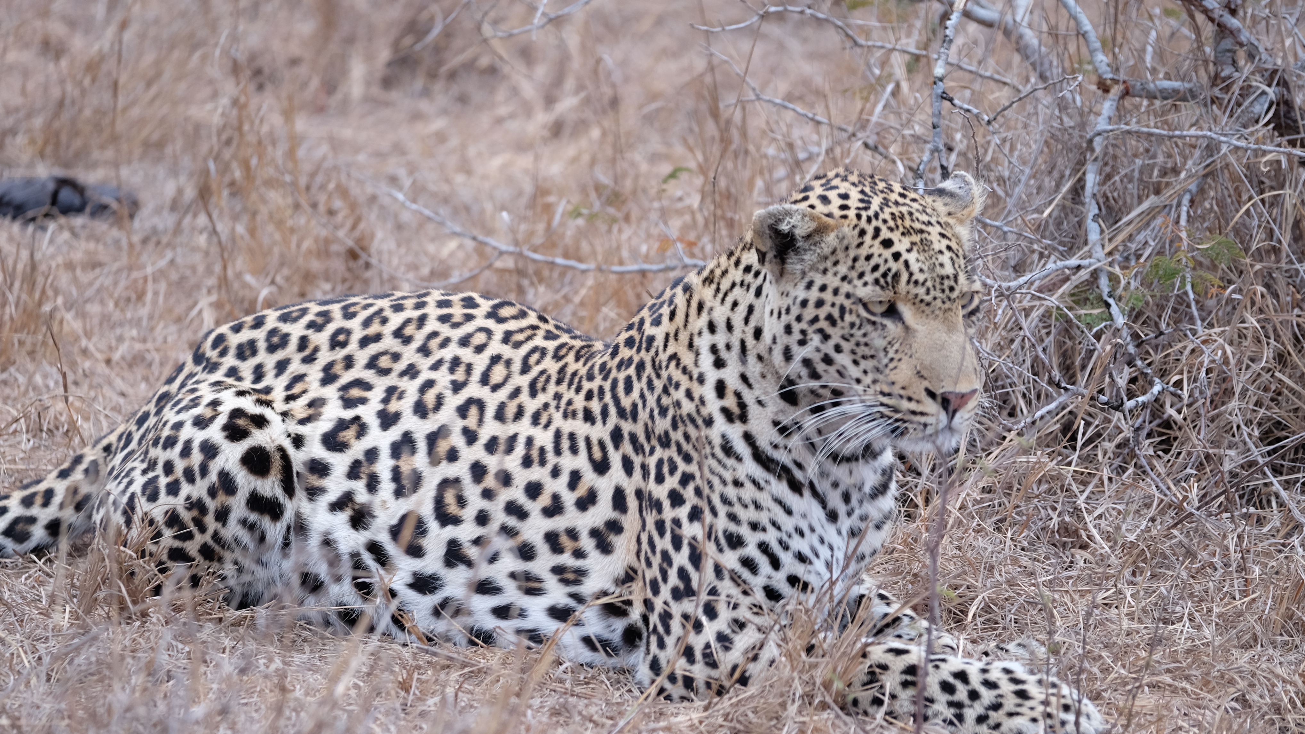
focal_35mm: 264
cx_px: 686
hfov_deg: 8.2
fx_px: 9135
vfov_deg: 4.6
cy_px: 451
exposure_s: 1/60
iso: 400
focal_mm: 140
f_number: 2.8
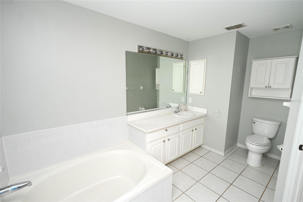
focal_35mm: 16
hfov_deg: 95.0
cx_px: 152
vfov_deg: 72.0
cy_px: 101
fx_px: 139
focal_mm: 16.5
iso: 400
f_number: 4
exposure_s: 1/60
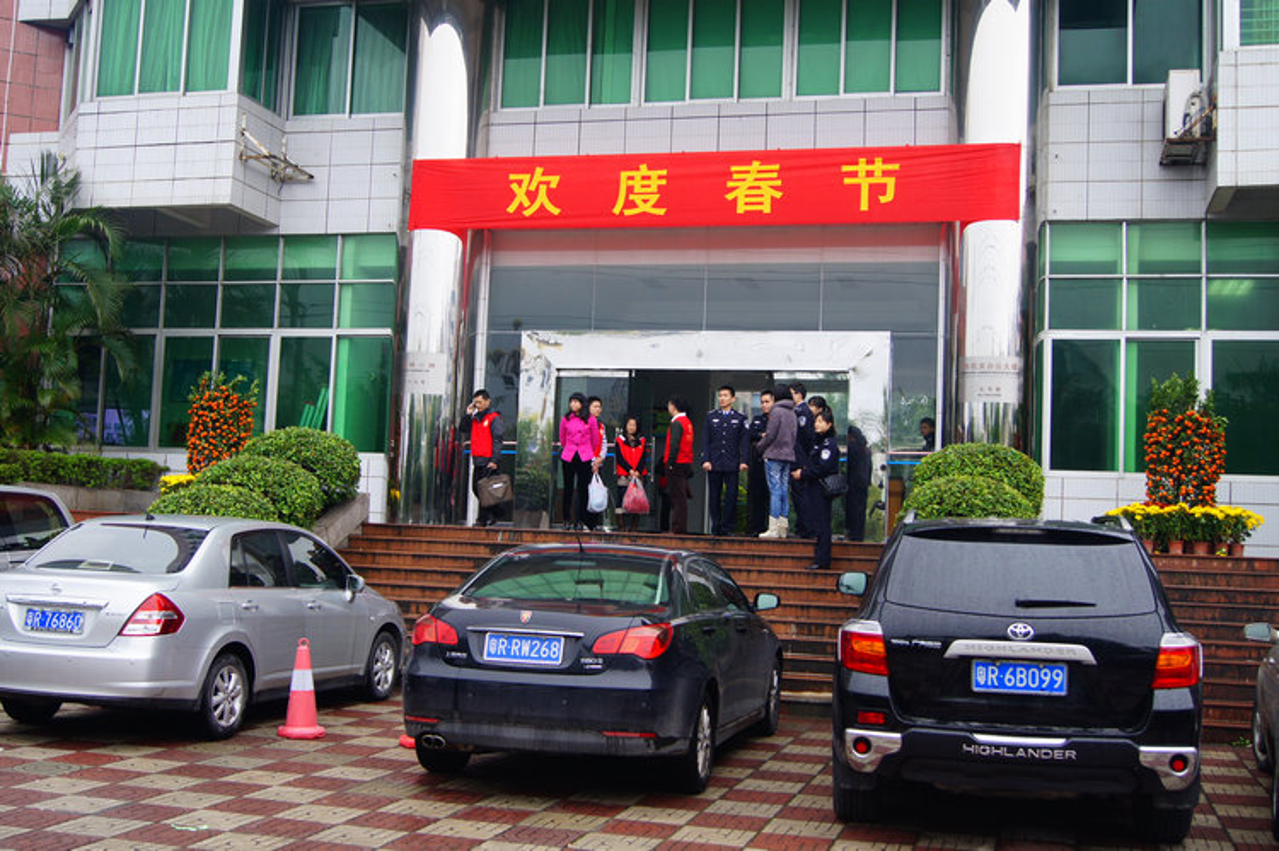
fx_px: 1491
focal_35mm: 42
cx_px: 640
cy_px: 426
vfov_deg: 31.9
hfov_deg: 46.4
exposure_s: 1/125
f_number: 4.5
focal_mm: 28
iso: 200
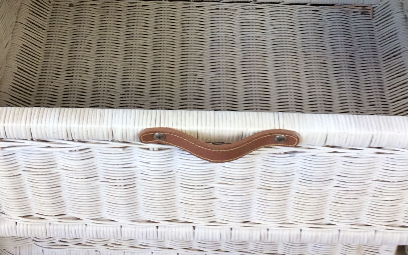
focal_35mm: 71
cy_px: -51
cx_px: 179
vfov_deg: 17.5
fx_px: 789
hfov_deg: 29.0
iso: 50
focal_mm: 4.15
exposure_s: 1/33
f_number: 2.2
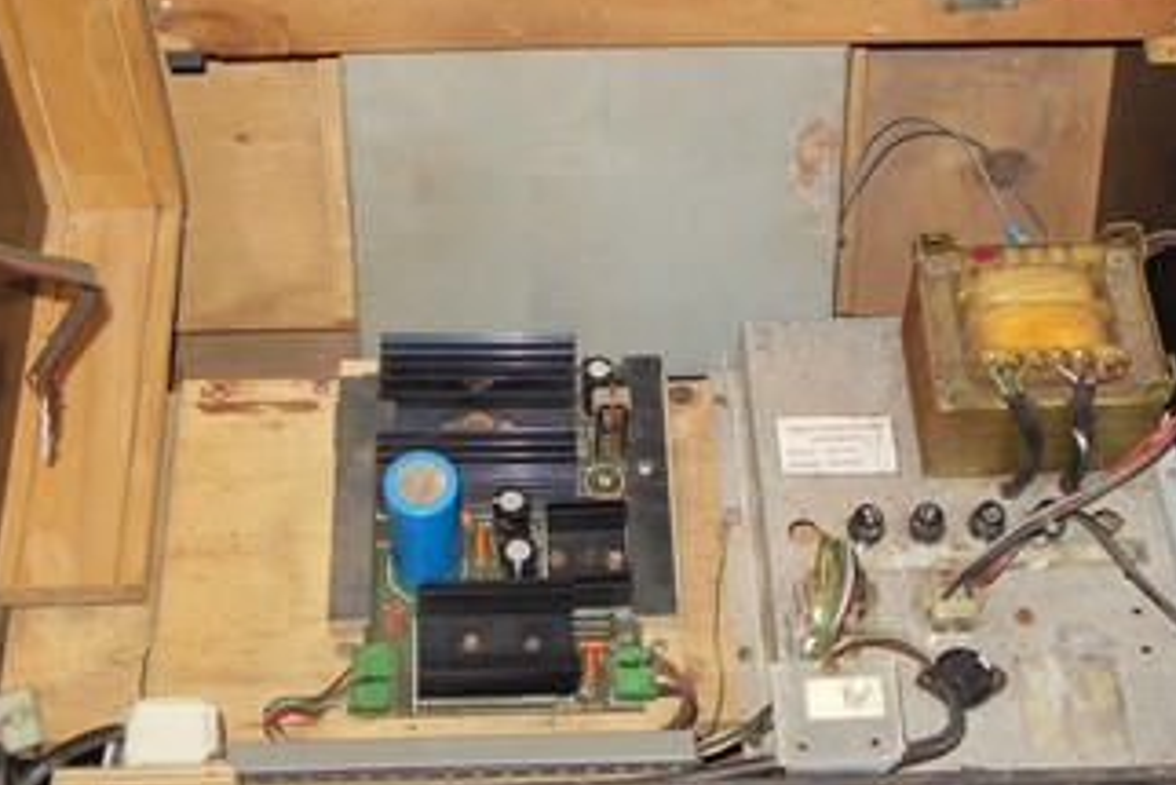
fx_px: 1797
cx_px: 493
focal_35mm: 55
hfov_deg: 36.1
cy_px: 234
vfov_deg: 24.5
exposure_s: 1/30
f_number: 3.6
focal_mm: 6.8
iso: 200
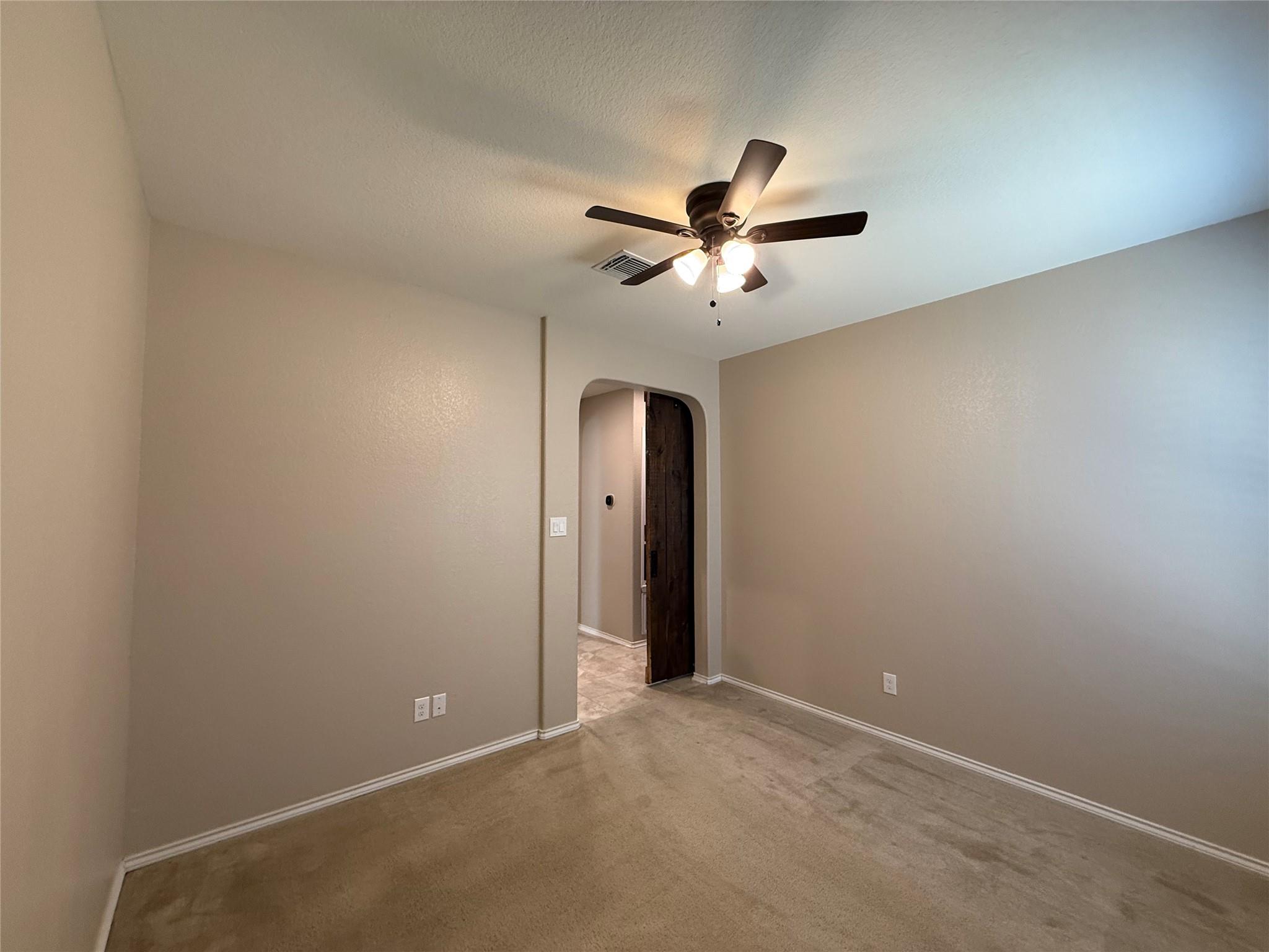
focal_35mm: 14
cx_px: 634
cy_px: 476
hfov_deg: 102.1
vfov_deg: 85.7
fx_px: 513
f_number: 2.2
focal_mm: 2.22
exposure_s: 1/60
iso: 200
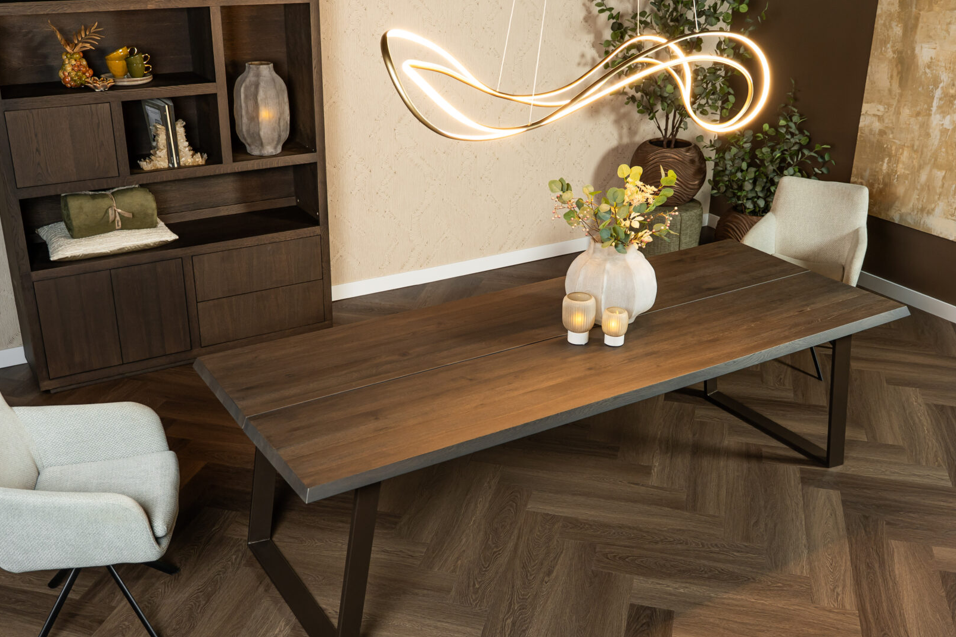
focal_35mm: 37
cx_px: 494
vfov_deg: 35.7
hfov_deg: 51.6
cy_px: 320
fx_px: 989
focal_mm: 29.2
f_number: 3.5
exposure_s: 1/40
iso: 400
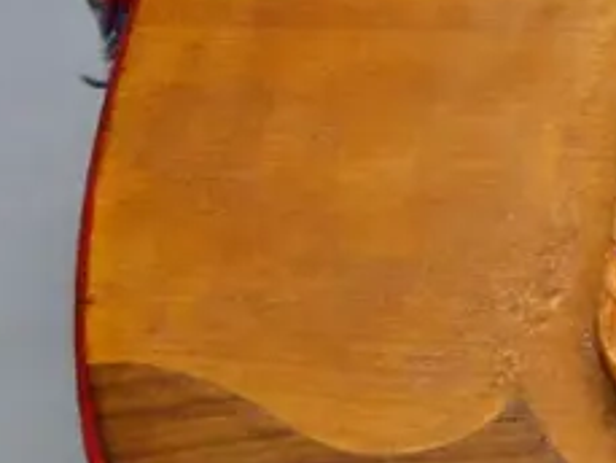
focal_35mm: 125
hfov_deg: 13.6
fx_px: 2226
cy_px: 100
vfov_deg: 11.8
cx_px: 1216
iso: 3200
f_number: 5
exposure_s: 1/250
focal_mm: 14
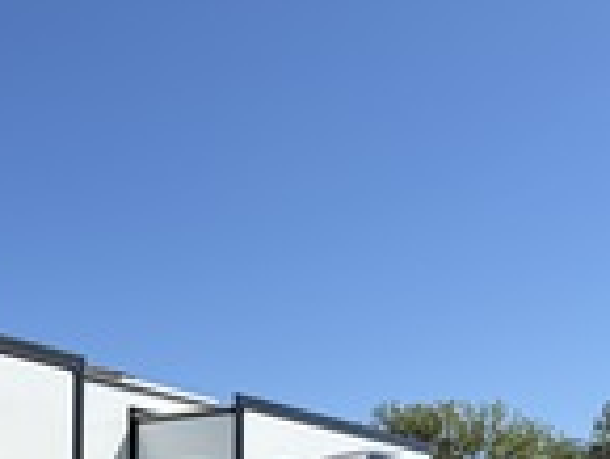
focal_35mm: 58
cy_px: 541
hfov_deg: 29.9
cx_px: -59
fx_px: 1023
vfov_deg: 23.3
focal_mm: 6.76
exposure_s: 1/4975
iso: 80
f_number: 1.78
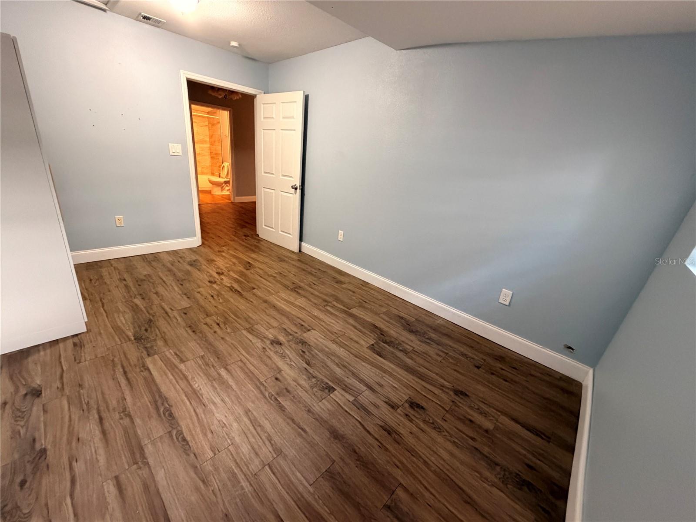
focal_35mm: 14
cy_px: 261
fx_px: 281
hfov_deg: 102.1
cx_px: 348
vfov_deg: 85.7
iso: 640
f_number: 2.2
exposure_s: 1/60
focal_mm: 2.22
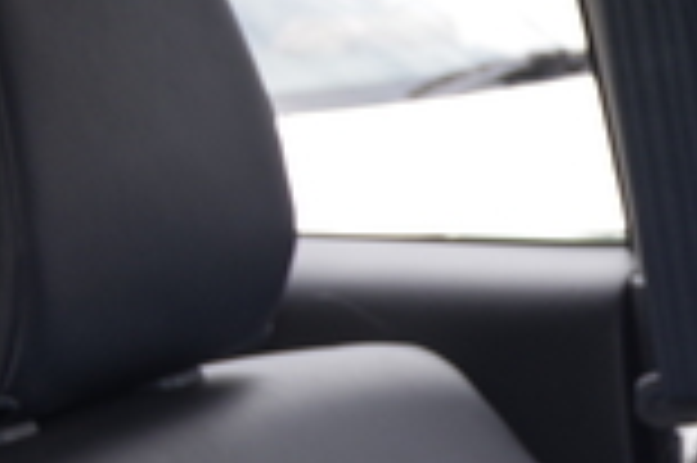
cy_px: 555
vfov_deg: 7.2
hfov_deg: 10.1
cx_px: 1327
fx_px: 3675
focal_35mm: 190
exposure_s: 1/100
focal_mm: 31
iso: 100
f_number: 4.5
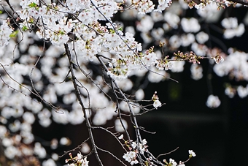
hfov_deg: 3.4
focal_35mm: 609
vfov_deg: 2.3
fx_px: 4197
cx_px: 59
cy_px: 98
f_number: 5.6
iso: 500
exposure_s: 1/320
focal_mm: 259
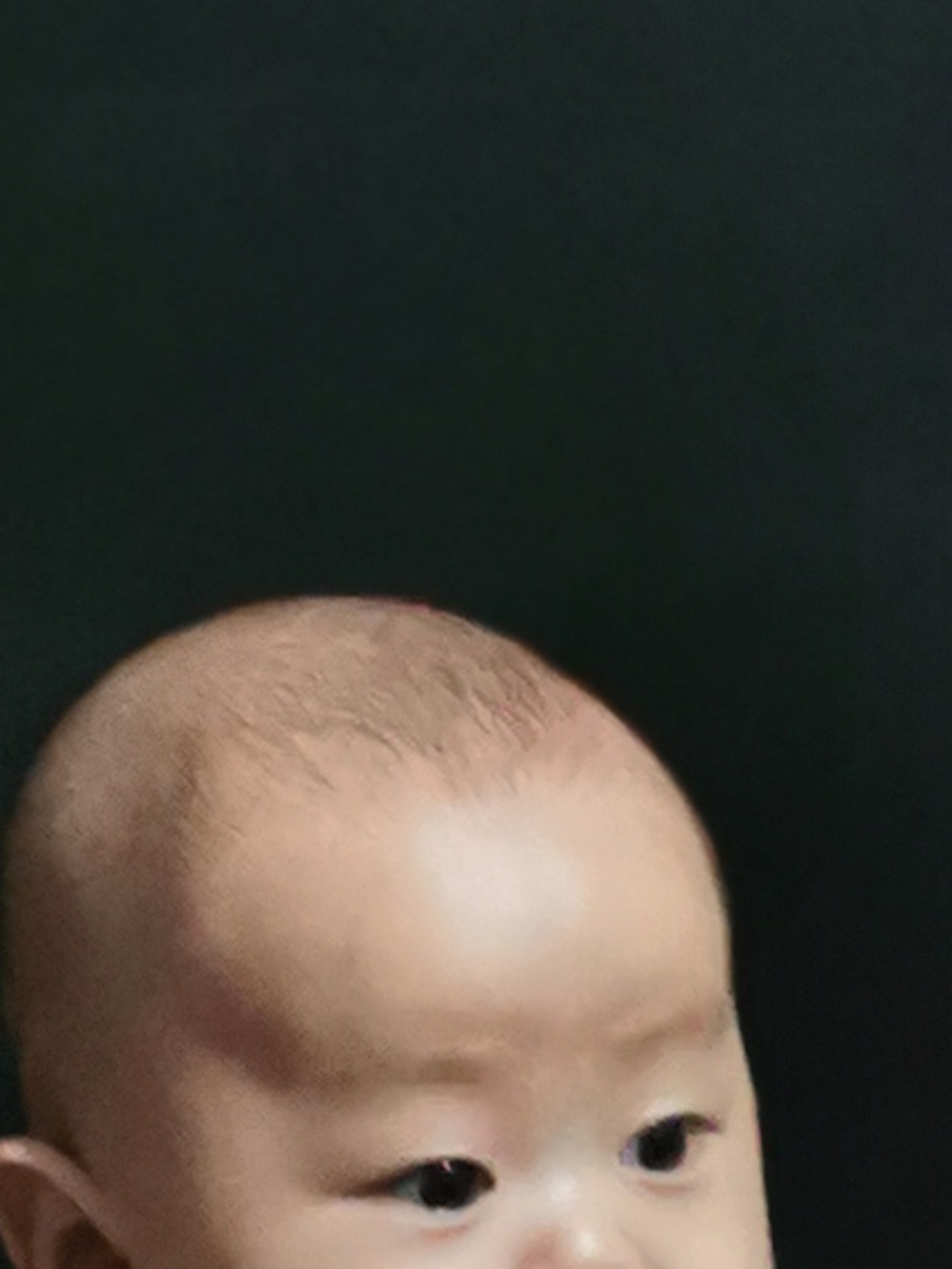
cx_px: 610
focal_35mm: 197
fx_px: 7224
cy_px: 1492
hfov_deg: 7.5
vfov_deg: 9.9
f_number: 1.6
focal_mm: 5.56
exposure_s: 1/50
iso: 400
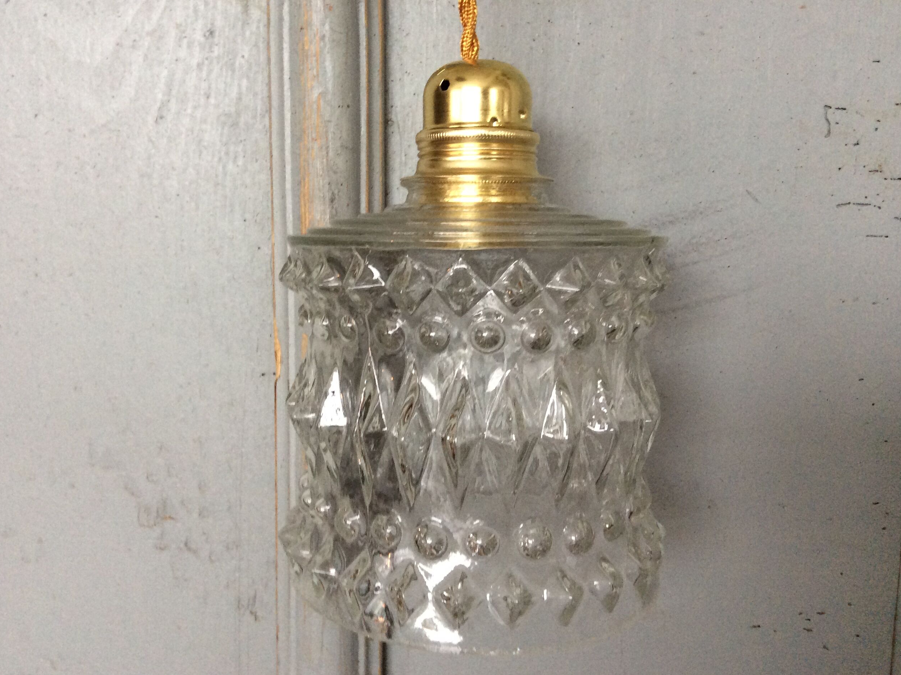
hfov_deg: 55.4
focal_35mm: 33
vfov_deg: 42.9
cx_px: 451
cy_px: 330
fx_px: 859
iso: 125
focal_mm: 3.3
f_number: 2.4
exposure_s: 1/25
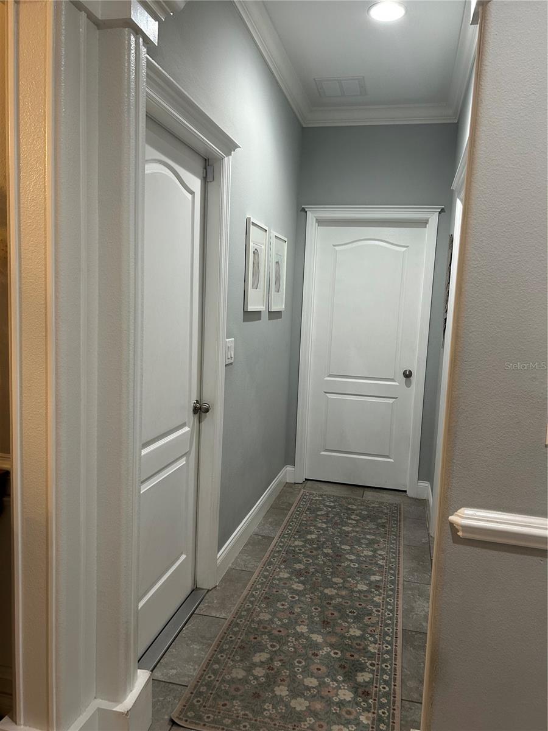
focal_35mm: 26
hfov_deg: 53.1
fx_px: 549
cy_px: 366
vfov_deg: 67.3
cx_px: 274
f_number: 1.5
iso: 125
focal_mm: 5.7
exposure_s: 1/60
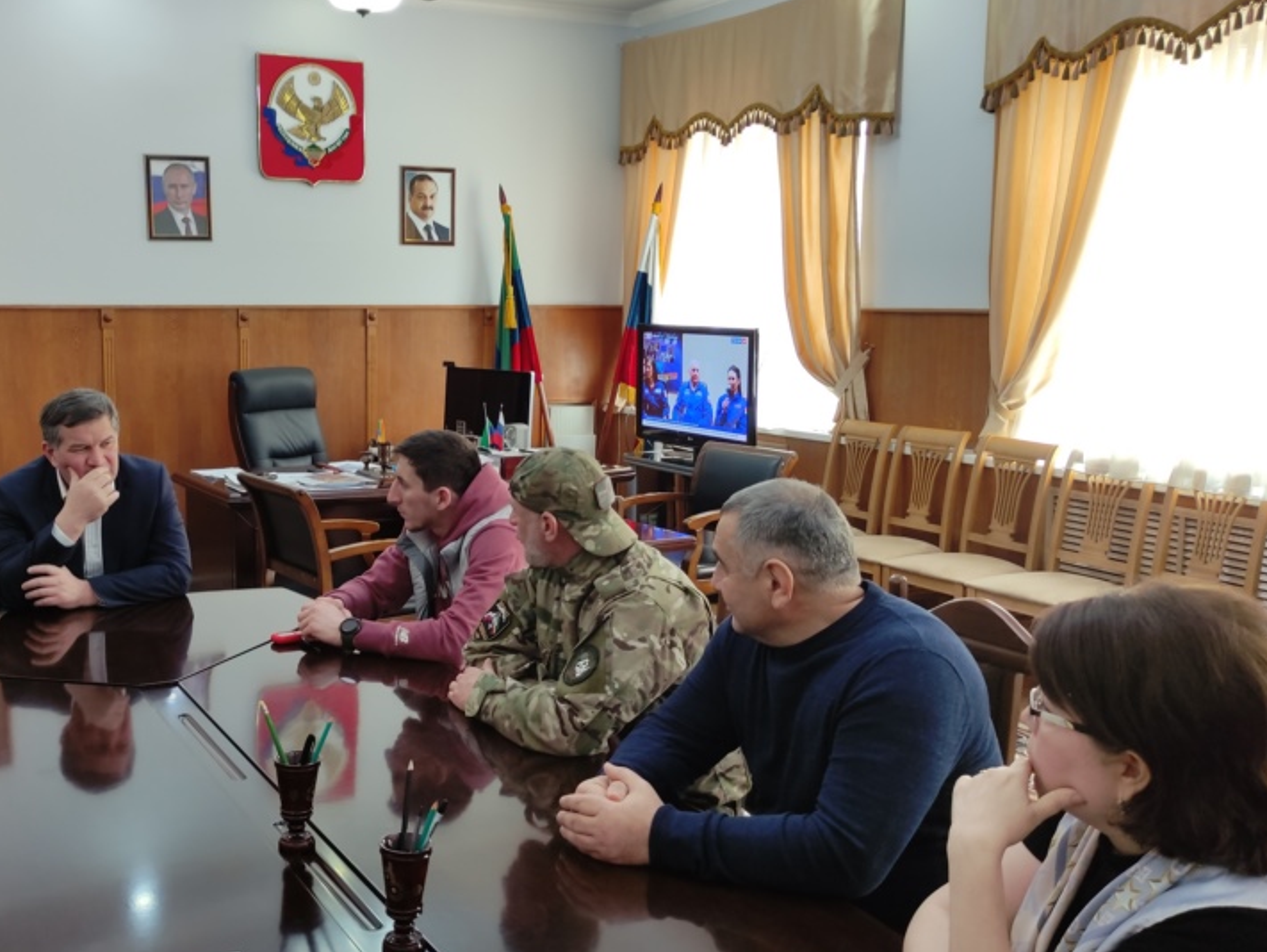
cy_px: 484
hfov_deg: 50.6
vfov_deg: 39.7
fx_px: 1318
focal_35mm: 36
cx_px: 449
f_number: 1.89
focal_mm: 5.43
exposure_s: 1/33
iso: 122
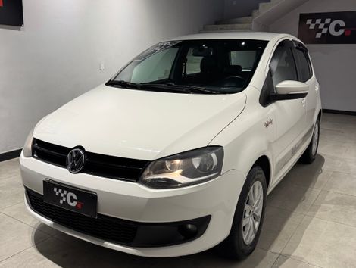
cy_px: 134
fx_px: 247
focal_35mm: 24
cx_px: 178
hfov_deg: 71.5
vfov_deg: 56.9
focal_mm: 6.76
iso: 125
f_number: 1.78
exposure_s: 1/60
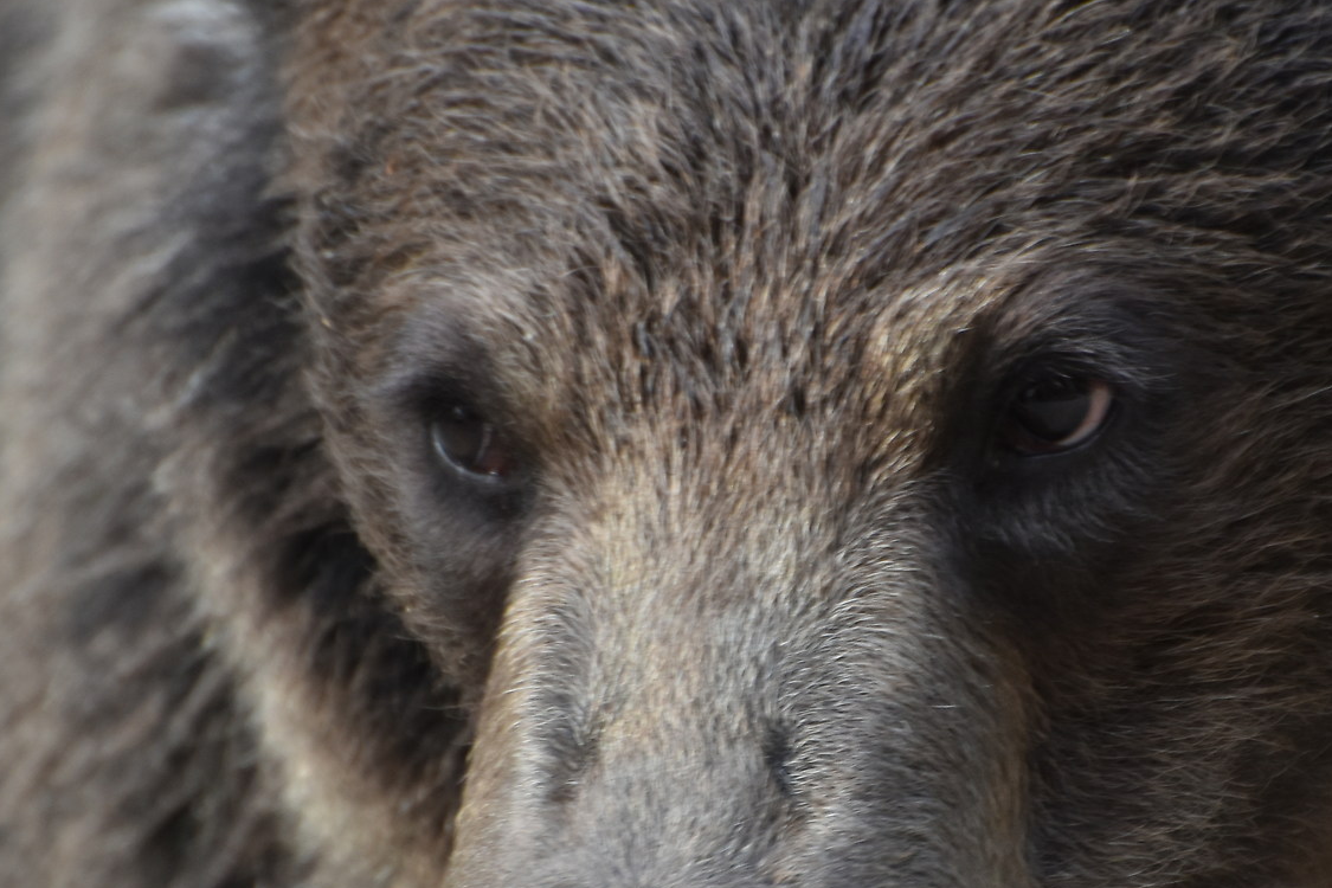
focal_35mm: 960
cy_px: 552
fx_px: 35517
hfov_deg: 2.1
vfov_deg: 1.4
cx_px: 786
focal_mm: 300
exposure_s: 1/250
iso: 450
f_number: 5.6
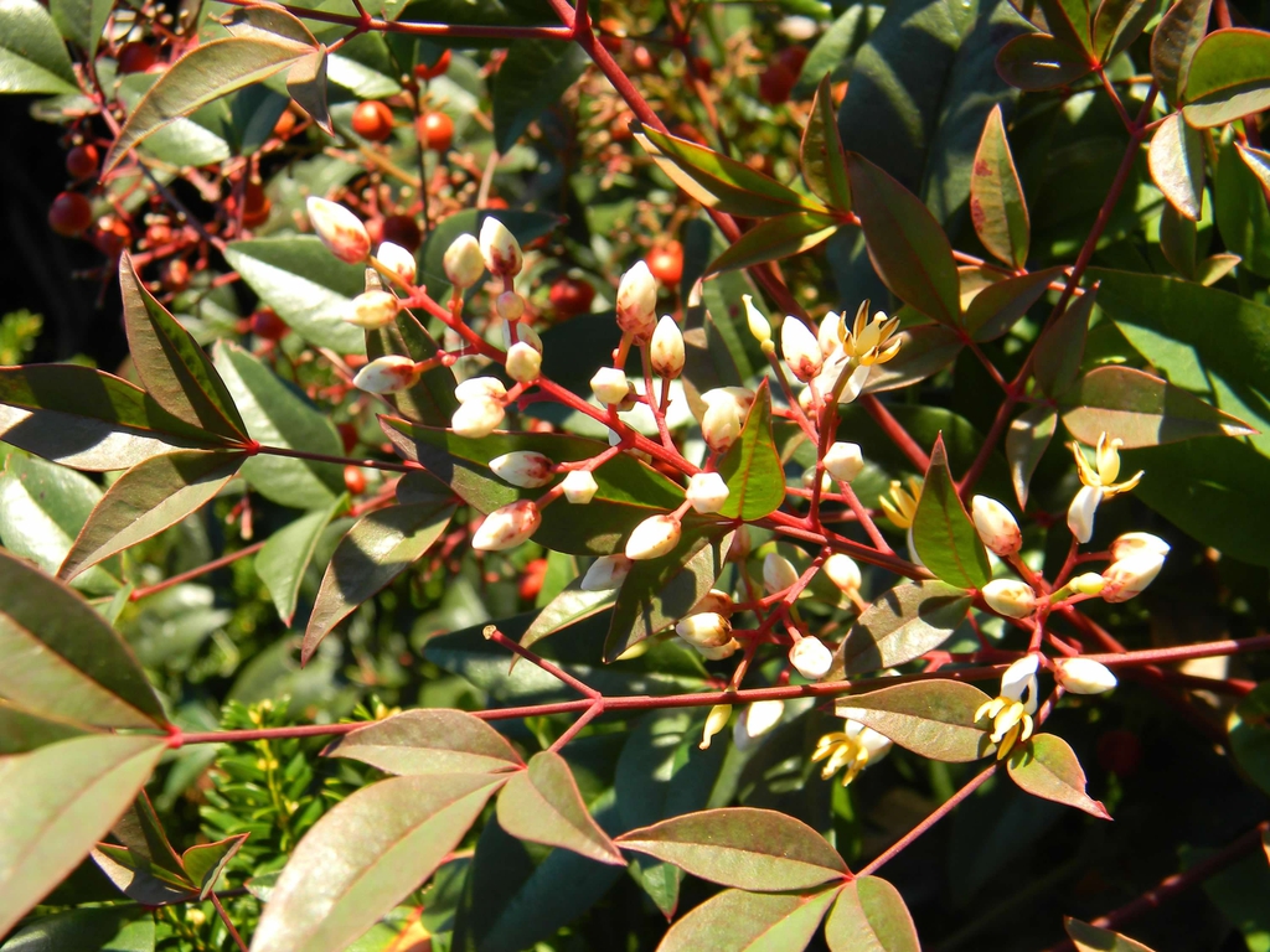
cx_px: 635
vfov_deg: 34.3
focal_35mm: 42
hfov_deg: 44.8
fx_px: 1541
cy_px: 476
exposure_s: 1/144
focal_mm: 10.1
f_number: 4.1
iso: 80
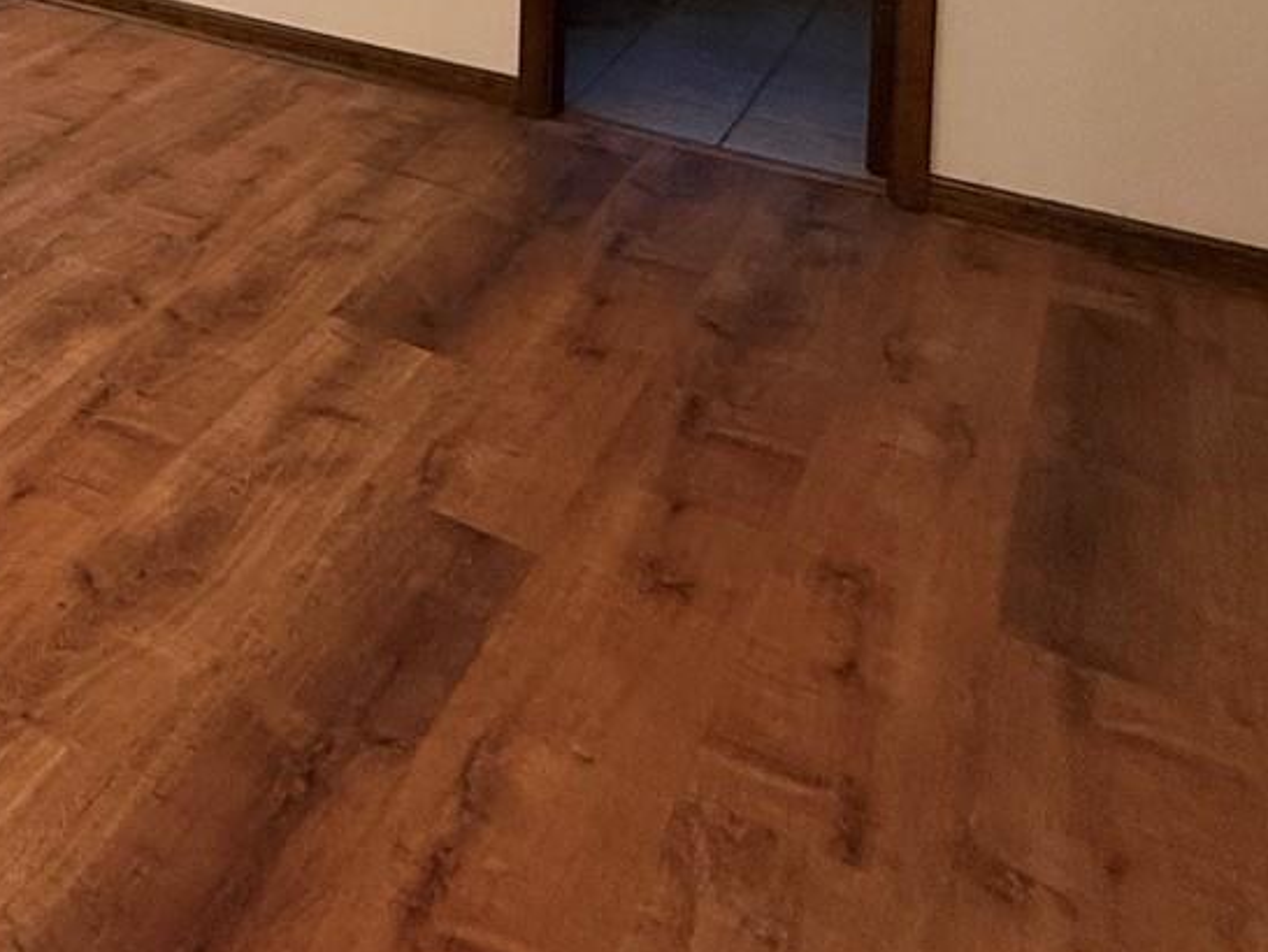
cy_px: -378
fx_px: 1503
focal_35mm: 41
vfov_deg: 27.4
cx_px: -402
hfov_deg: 33.0
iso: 320
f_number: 2.2
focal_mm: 2.22
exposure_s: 1/60
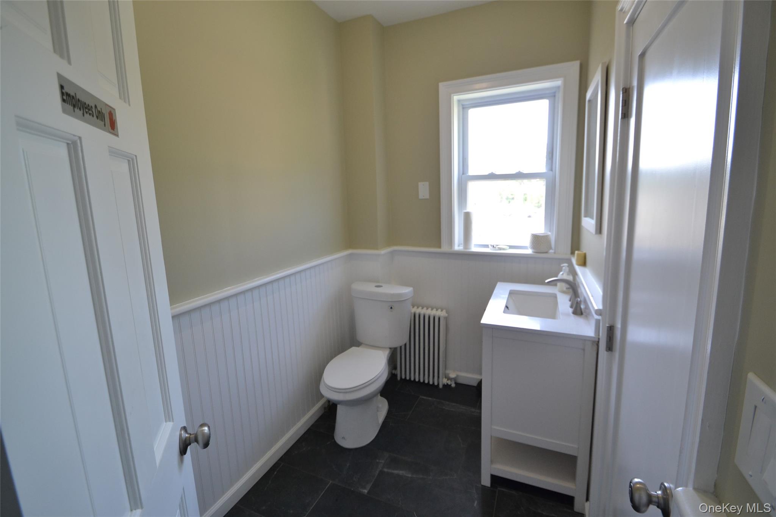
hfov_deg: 100.4
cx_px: 388
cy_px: 258
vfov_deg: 77.3
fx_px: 323
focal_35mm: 15
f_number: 4.5
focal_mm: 10
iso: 400
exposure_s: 1/80
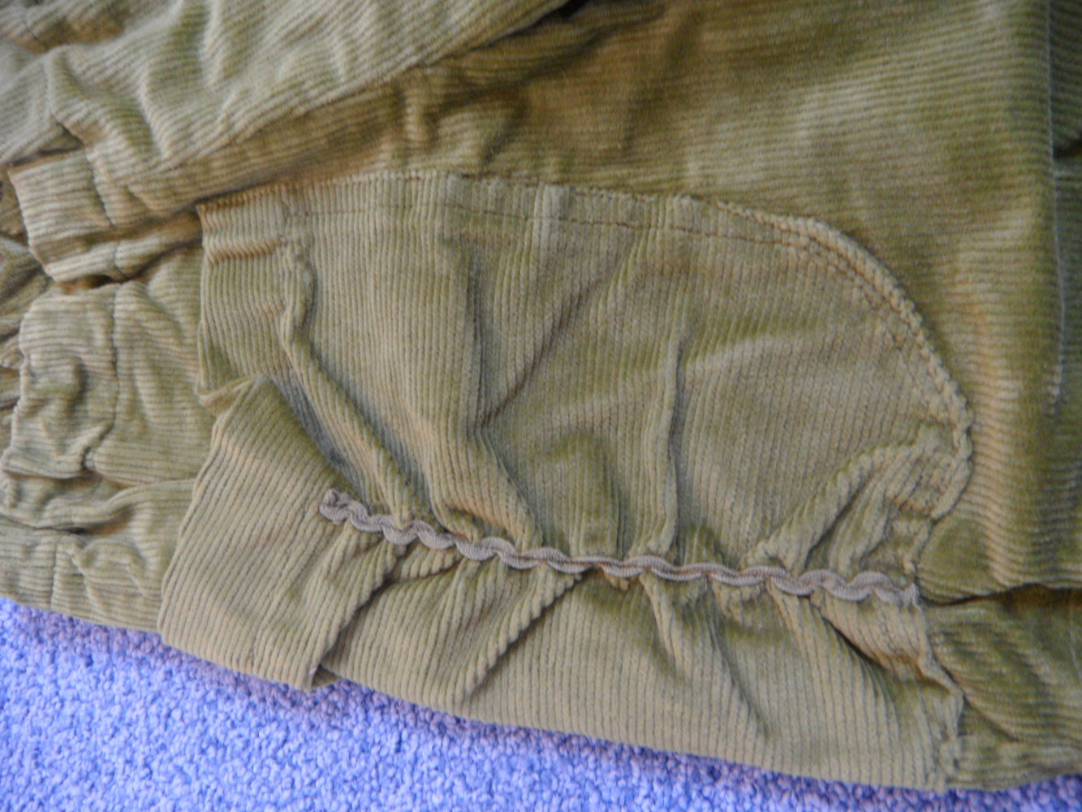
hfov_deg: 71.6
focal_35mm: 24
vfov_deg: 56.8
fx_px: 750
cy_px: 406
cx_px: 541
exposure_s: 1/30
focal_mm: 4.1
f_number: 2.9
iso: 100
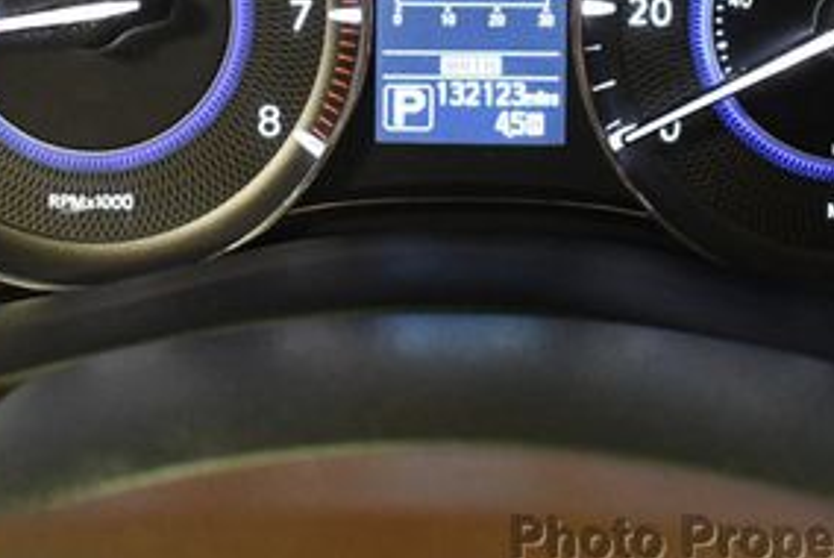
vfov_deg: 16.5
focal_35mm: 81
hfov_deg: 25.0
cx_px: 476
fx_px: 1878
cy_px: -32
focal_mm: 18
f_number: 3.5
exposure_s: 1/125
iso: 3200
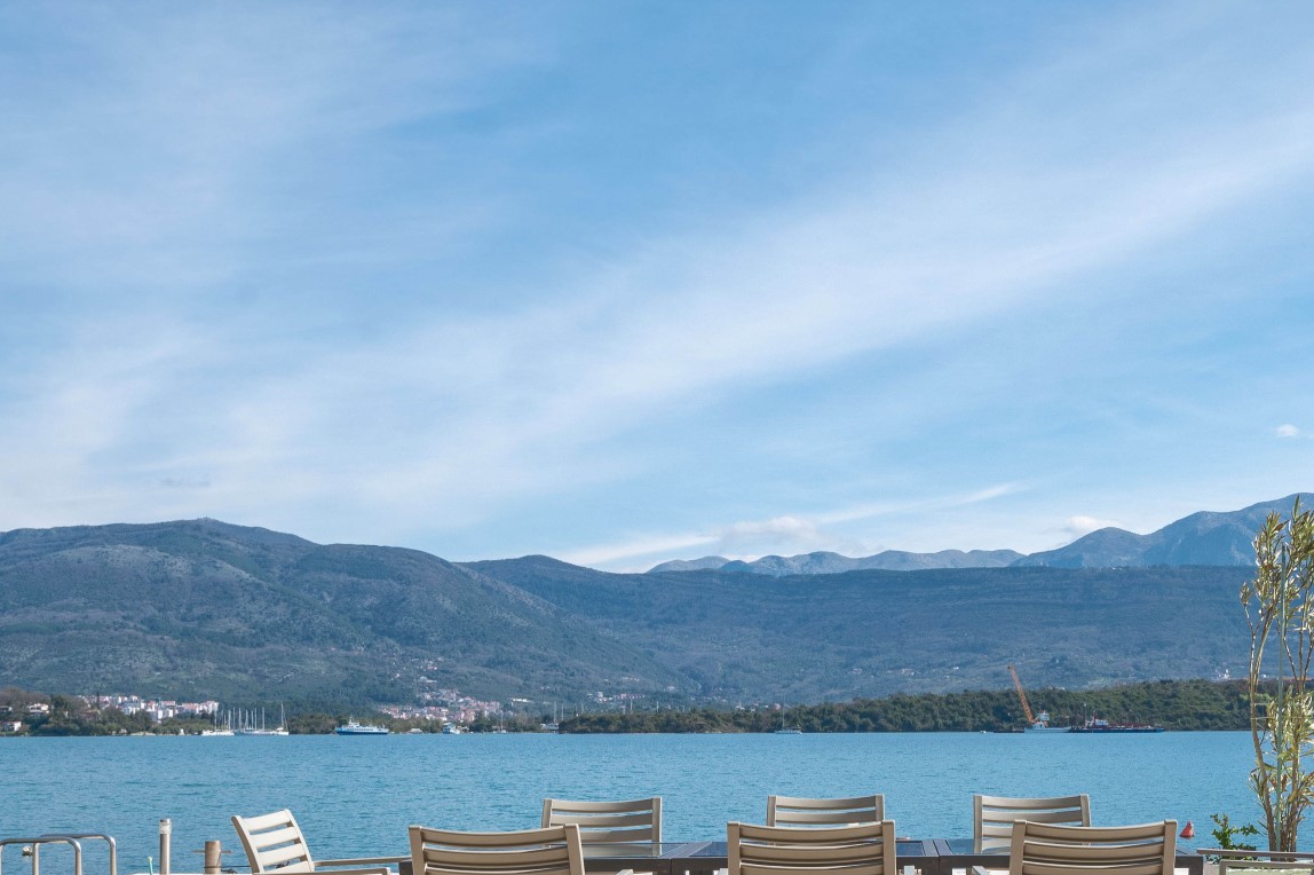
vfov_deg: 28.5
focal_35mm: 46
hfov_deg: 41.7
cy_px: 727
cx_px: 951
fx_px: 1678
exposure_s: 1/1000
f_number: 9
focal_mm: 22
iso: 160
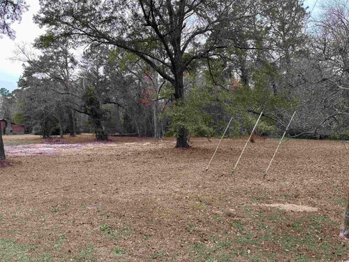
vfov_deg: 56.8
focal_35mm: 24
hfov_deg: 71.6
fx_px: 242
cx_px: 174
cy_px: 131
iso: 80
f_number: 1.78
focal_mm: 6.86
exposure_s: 1/594
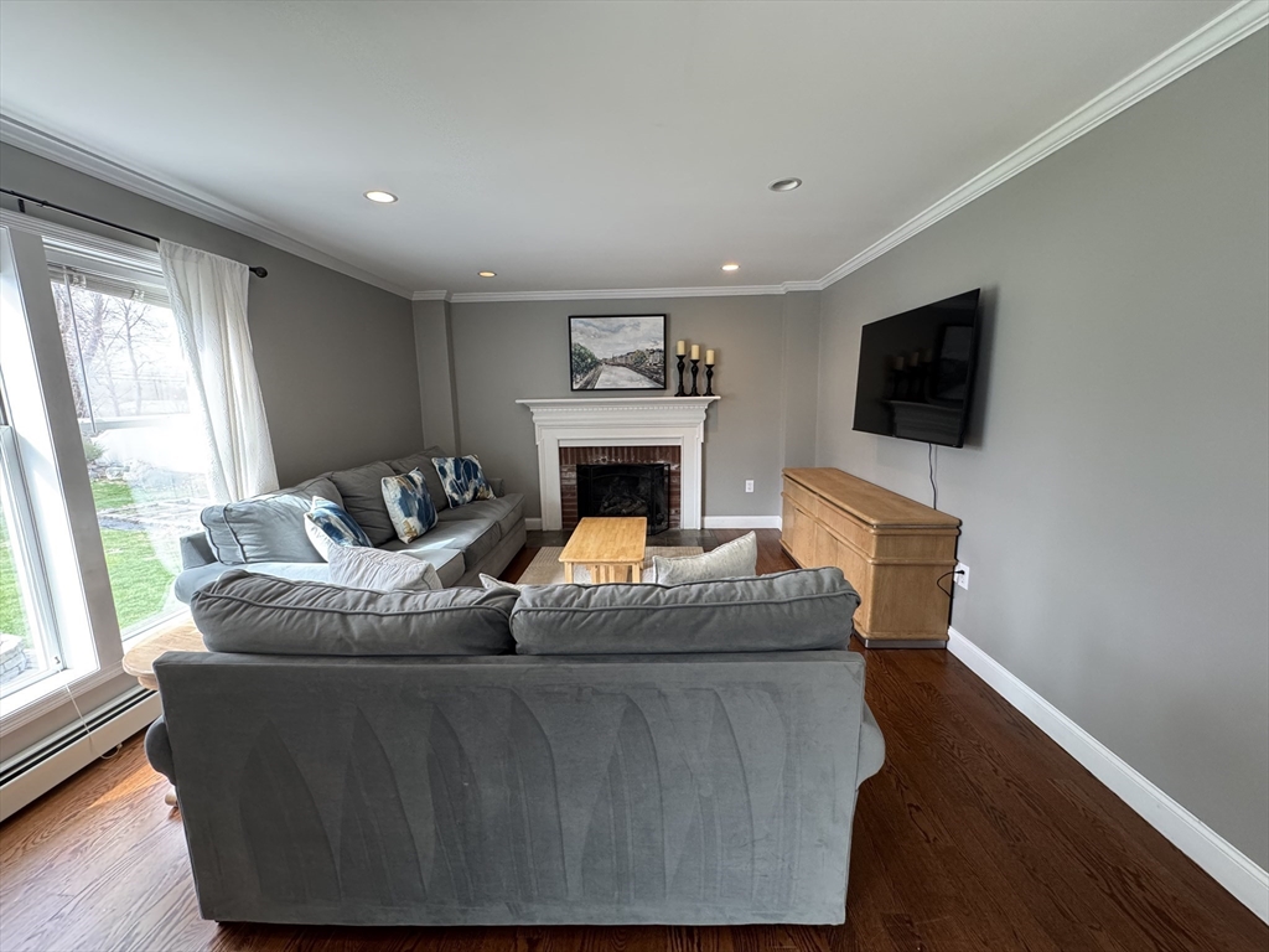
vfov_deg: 85.7
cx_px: 634
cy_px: 476
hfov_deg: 102.1
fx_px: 513
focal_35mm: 14
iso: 250
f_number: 2.2
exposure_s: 1/120
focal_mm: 2.22
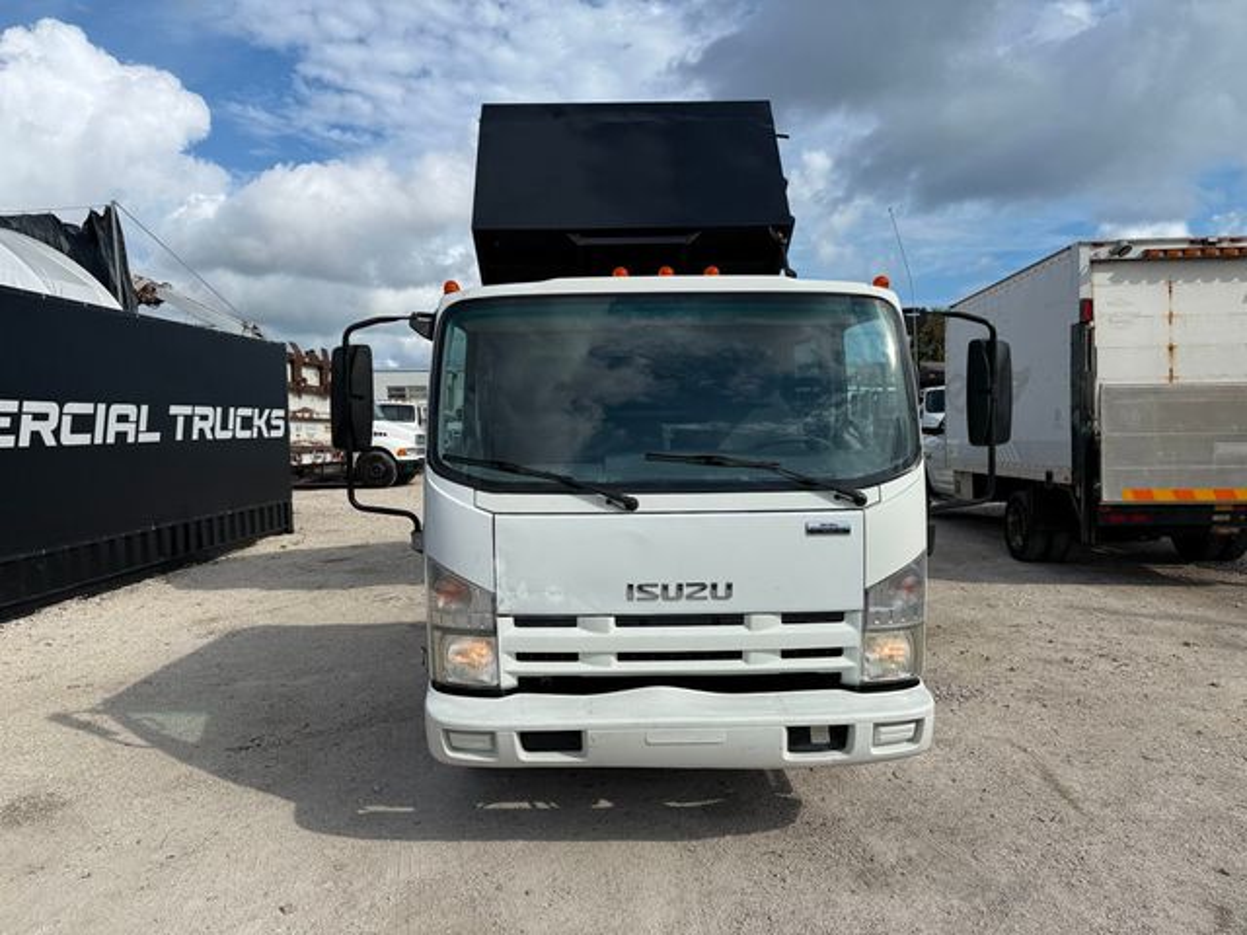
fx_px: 865
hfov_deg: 71.6
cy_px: 468
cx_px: 624
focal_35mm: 24
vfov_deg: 56.8
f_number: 1.78
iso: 80
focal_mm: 6.76
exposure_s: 1/8130
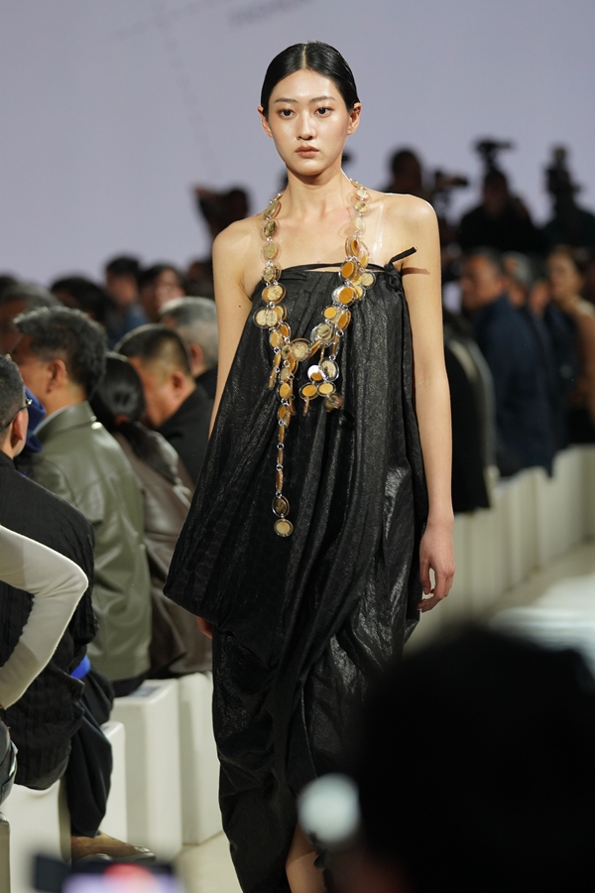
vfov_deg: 11.4
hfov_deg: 7.6
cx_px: 298
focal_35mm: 181
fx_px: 4487
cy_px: 446
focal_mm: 121
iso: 800
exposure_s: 1/200
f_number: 2.8
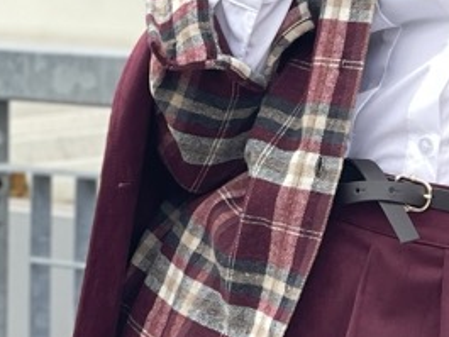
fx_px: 4010
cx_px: 518
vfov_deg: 4.8
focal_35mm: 309
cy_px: 8
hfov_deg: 6.4
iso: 20
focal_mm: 7.5
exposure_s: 1/144
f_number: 2.2
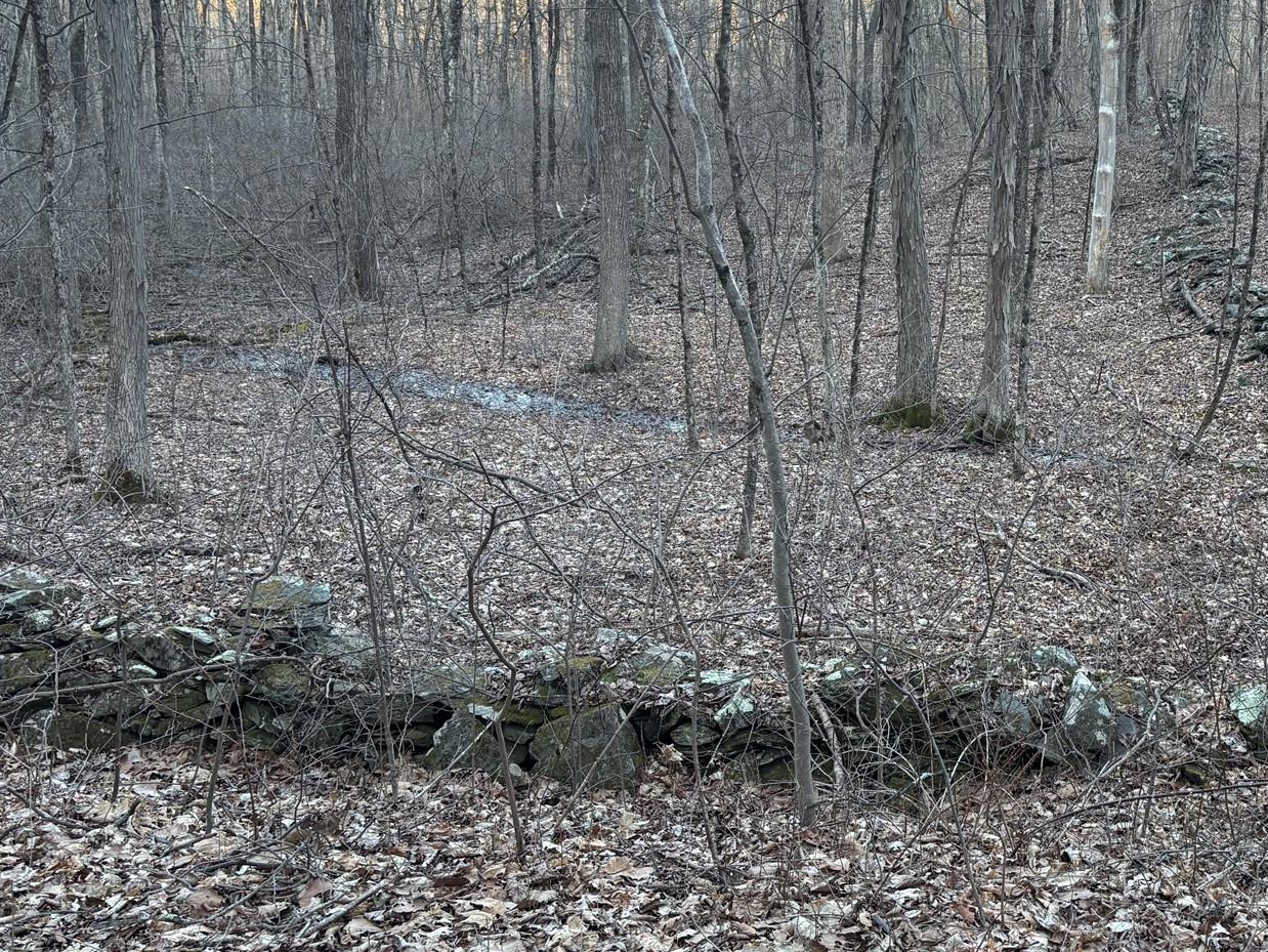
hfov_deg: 41.7
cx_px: 1041
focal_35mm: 43
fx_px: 1575
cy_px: 440
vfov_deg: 33.6
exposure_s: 1/121
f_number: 1.6
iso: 100
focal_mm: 5.96
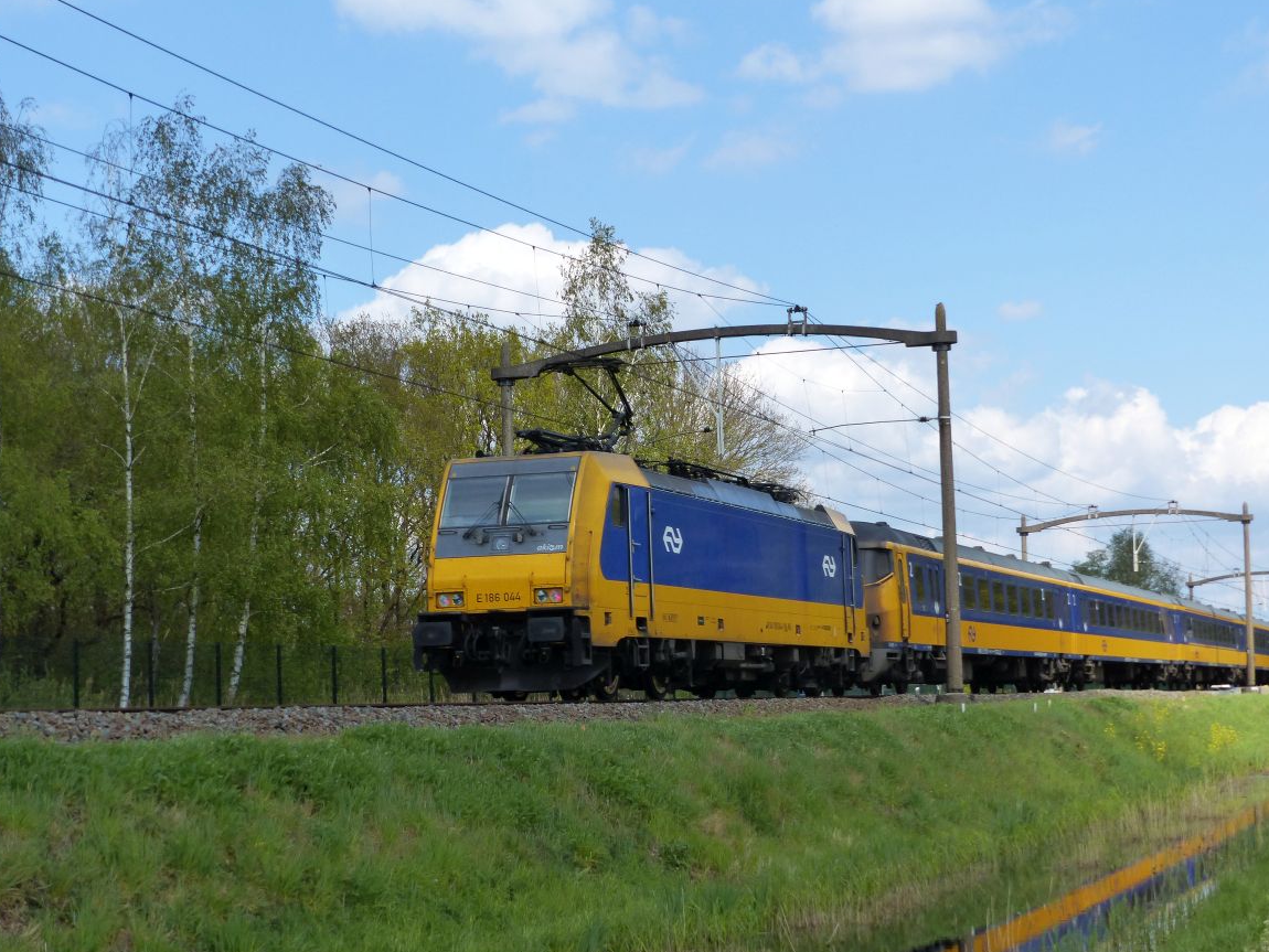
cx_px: 647
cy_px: 485
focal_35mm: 72
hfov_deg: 27.0
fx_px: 2640
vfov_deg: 20.4
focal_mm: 12.5
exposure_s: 1/800
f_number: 4
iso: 160
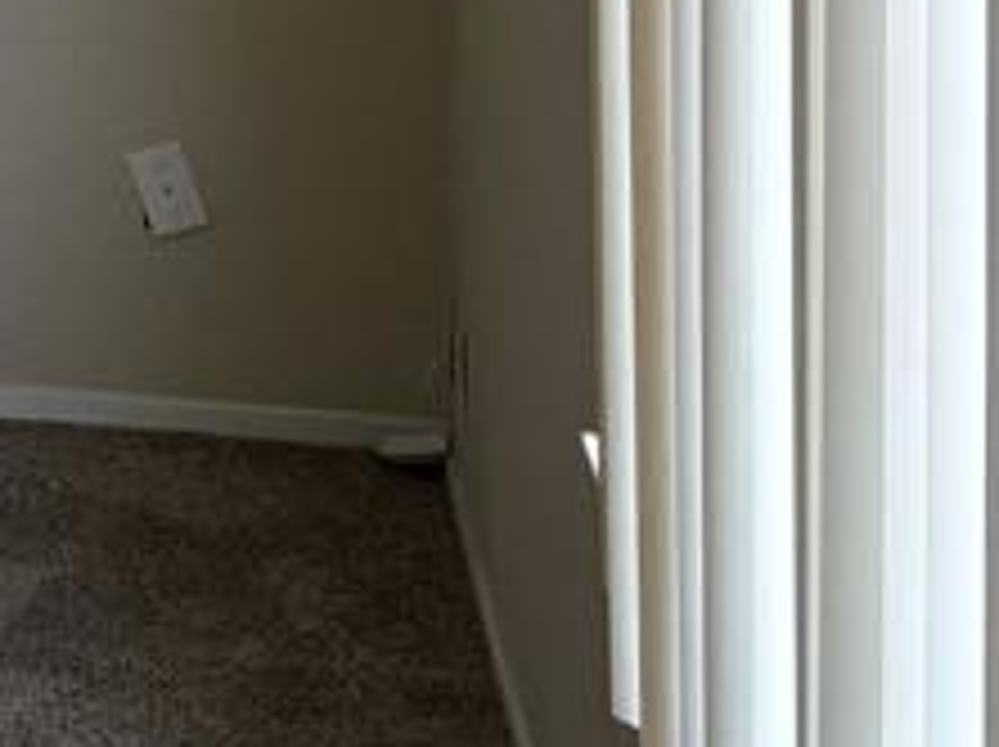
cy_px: -495
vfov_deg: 11.6
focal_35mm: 120
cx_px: -1008
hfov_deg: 13.9
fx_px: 3459
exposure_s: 1/121
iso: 125
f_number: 1.6
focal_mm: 5.96
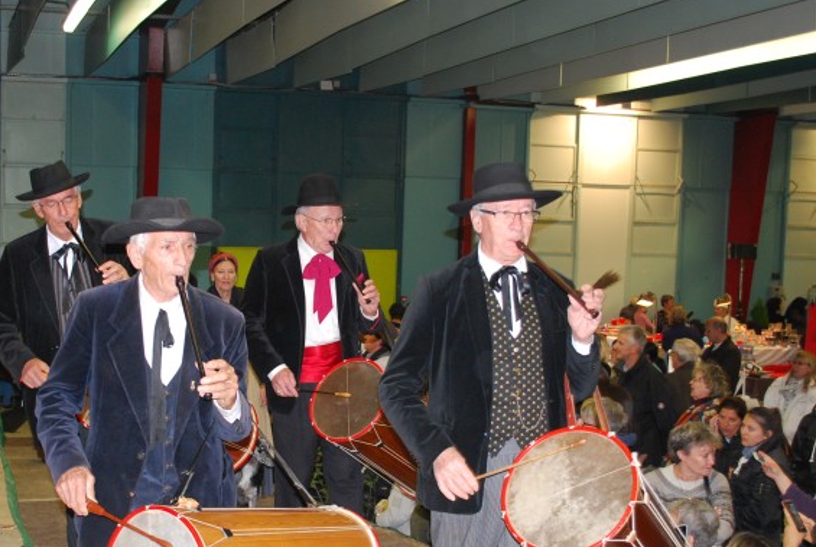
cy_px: 334
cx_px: 296
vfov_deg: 26.5
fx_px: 1158
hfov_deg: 38.5
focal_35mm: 51
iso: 640
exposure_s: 1/60
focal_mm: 24
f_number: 4.2
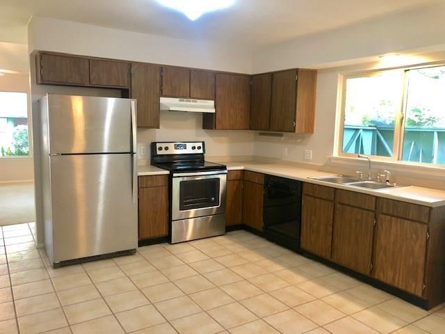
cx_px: 222
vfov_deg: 49.7
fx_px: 360
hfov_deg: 63.4
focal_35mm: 28
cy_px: 167
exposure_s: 1/15
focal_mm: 4
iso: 50
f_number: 1.8
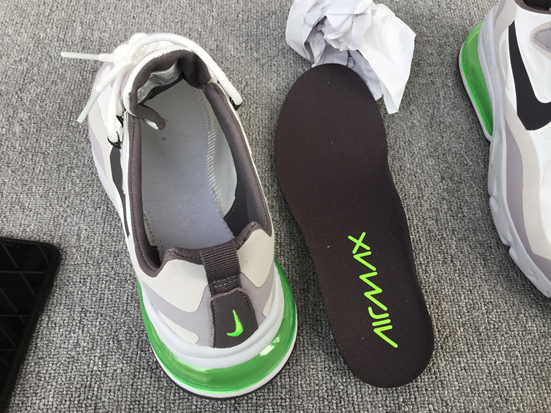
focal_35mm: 34
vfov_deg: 41.8
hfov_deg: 54.0
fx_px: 541
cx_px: 284
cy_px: 216
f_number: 2.4
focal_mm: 3.3
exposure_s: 1/193
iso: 25
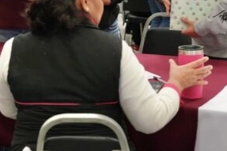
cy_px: -24
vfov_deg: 11.0
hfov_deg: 16.6
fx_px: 776
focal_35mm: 123
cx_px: 56
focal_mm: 48.4
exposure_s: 1/160
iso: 4000
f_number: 4
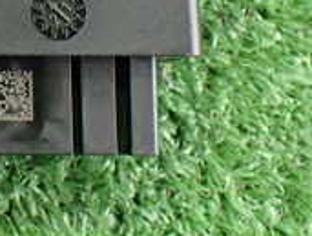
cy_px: -121
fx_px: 948
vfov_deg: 13.3
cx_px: -104
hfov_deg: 17.4
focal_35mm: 105
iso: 800
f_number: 2.3
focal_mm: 5.4
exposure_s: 1/100
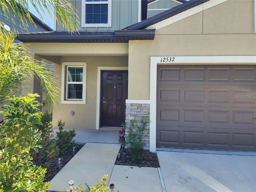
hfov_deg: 73.9
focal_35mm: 23
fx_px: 170
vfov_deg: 58.9
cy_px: 96
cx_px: 128
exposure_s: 1/438
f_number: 1.8
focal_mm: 6.4
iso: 12
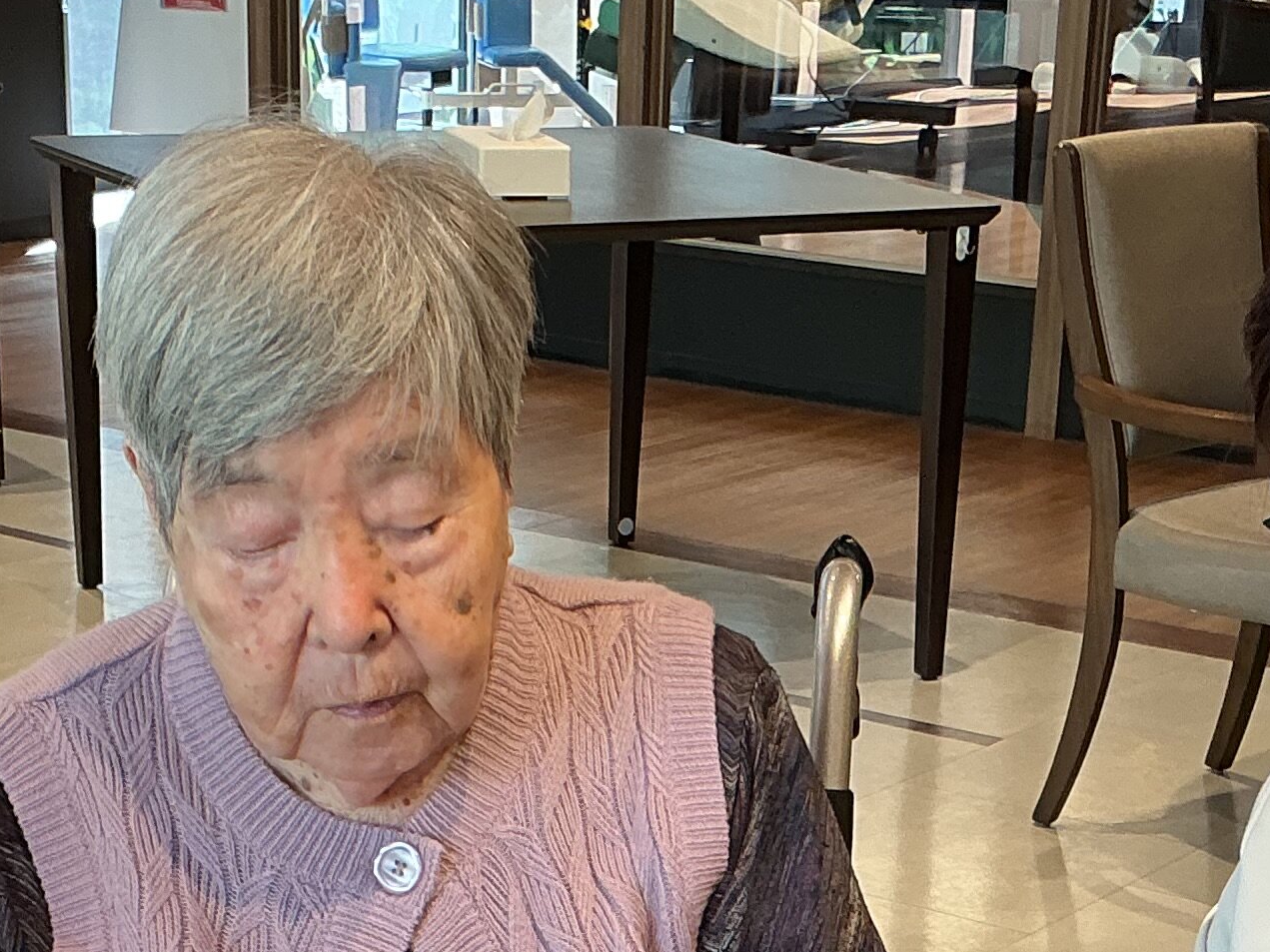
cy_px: 1087
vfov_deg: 15.6
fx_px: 3375
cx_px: 635
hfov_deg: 21.3
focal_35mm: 92
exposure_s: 1/60
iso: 40
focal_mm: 3
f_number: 1.8
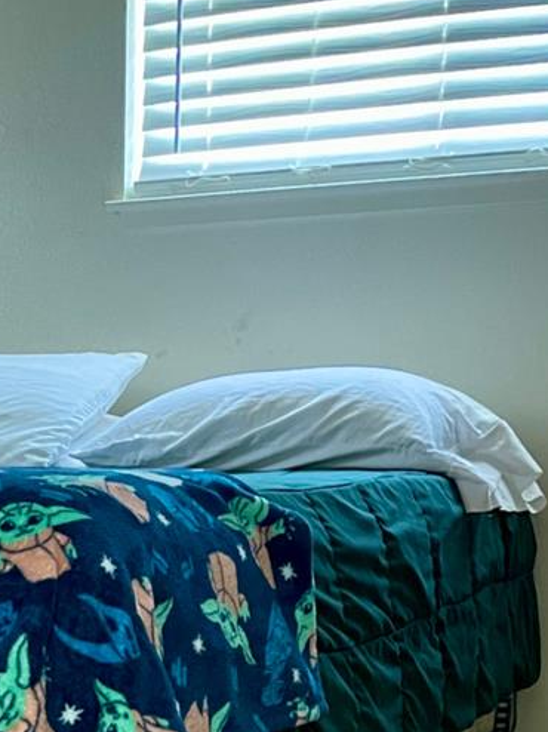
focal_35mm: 79
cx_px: -20
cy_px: 1088
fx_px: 1669
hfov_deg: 18.1
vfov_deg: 21.1
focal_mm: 4.2
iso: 400
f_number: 1.6
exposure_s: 1/40
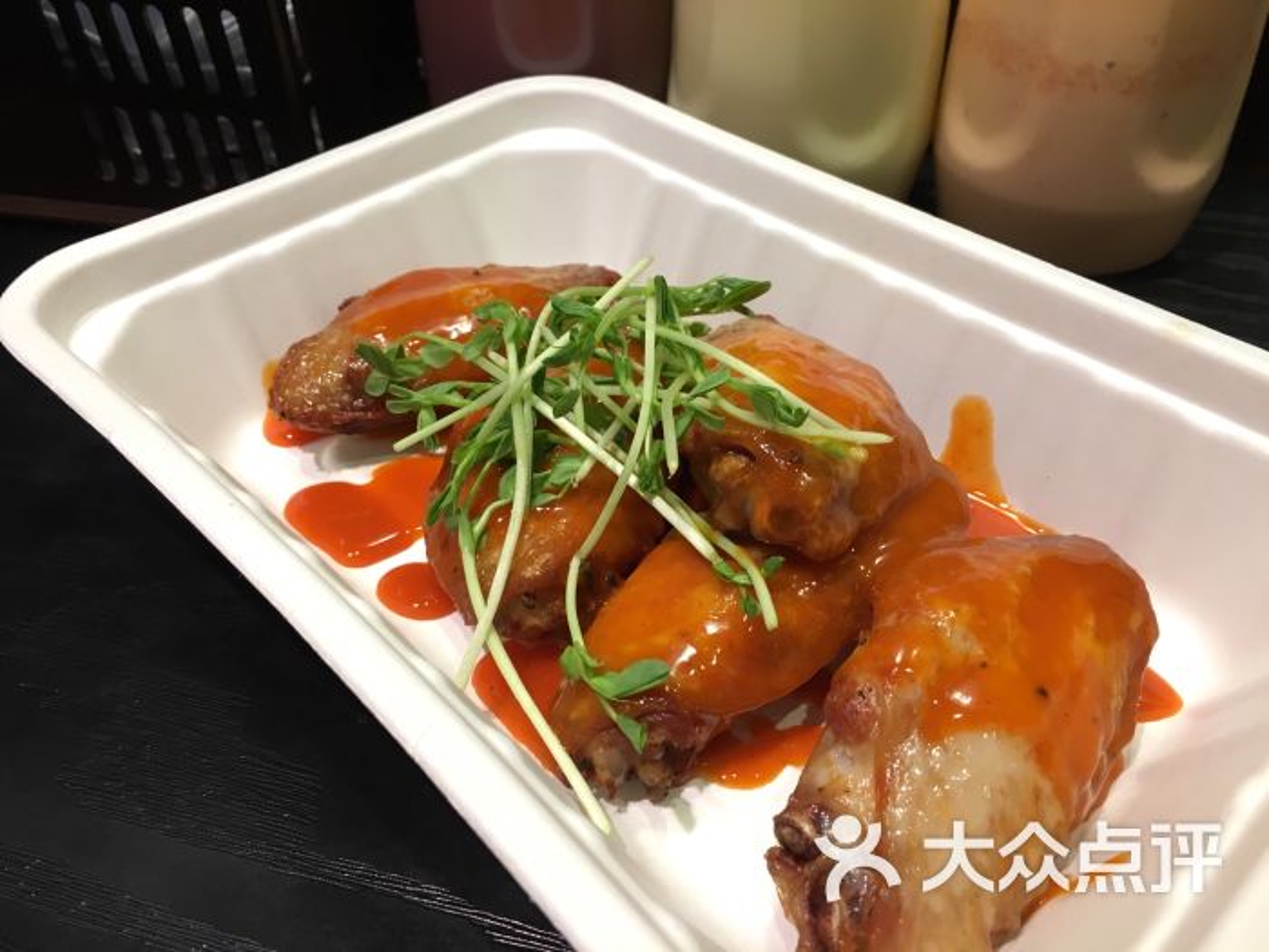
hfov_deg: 61.7
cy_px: 476
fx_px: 1063
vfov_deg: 48.2
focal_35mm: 29
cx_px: 634
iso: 80
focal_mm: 4.15
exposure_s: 1/33
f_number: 2.2
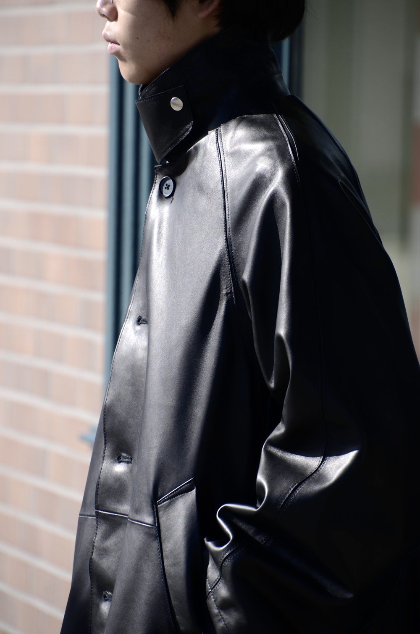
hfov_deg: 4.6
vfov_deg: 6.9
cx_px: 210
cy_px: 317
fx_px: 5271
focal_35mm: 300
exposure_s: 1/500
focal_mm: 200
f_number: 6.3
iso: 125
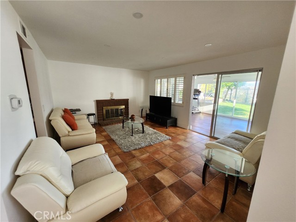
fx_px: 111
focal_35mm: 13
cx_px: 148
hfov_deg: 106.2
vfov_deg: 89.9
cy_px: 111
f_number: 2.2
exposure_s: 1/60
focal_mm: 1.74
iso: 160
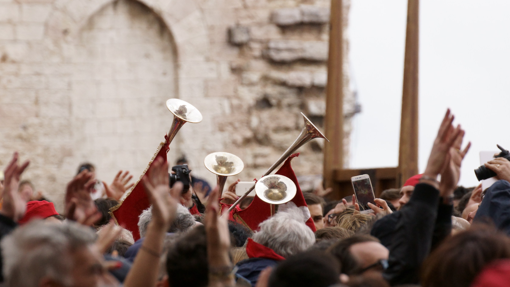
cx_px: 255
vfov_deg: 2.6
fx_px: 6383
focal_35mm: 472
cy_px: 137
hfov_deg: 4.6
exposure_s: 1/1000
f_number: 8
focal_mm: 300
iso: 1600
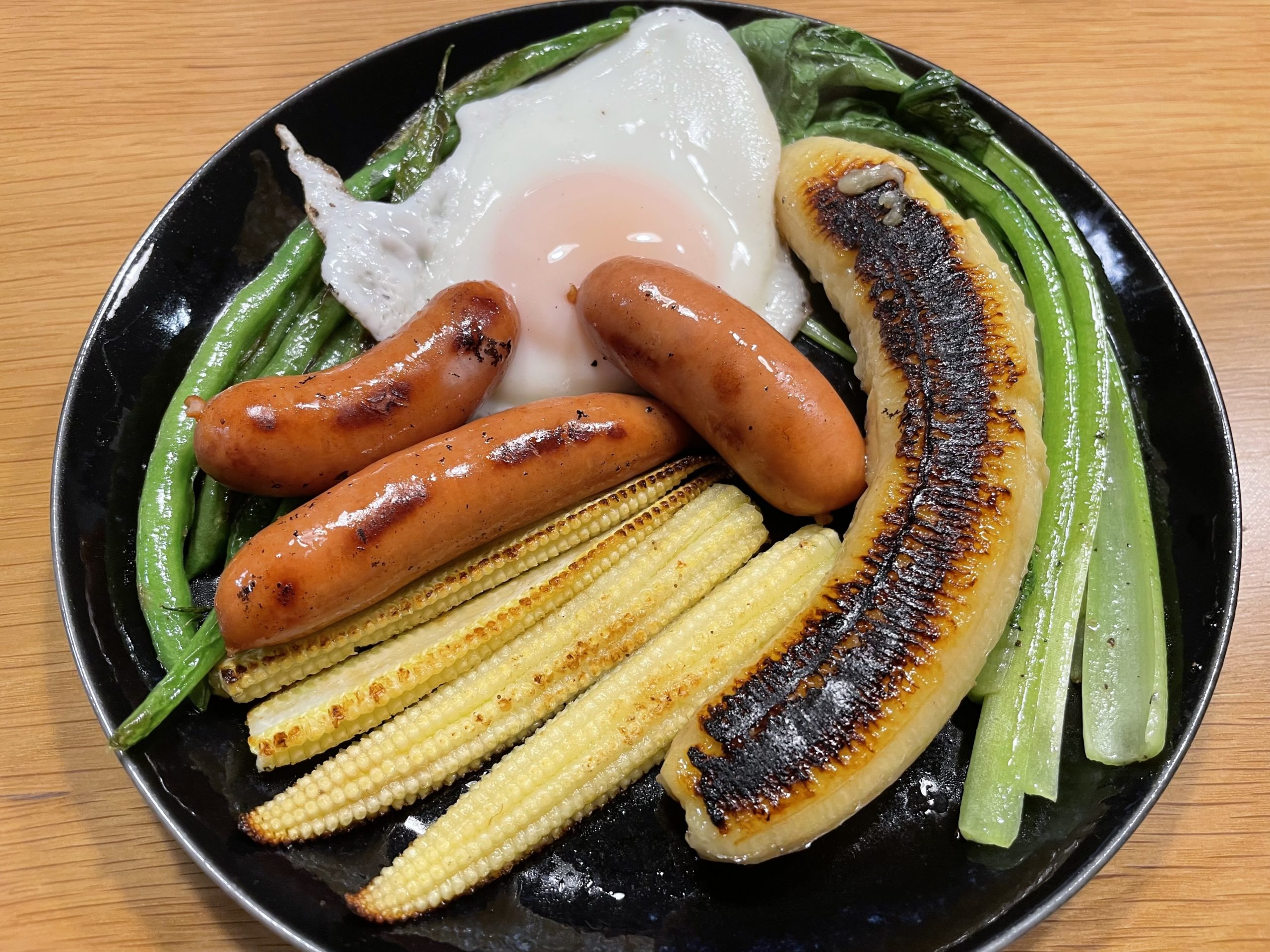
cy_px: 476
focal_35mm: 26
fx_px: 954
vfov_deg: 53.1
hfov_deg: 67.3
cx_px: 635
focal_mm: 4.2
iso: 80
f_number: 1.6
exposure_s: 1/50
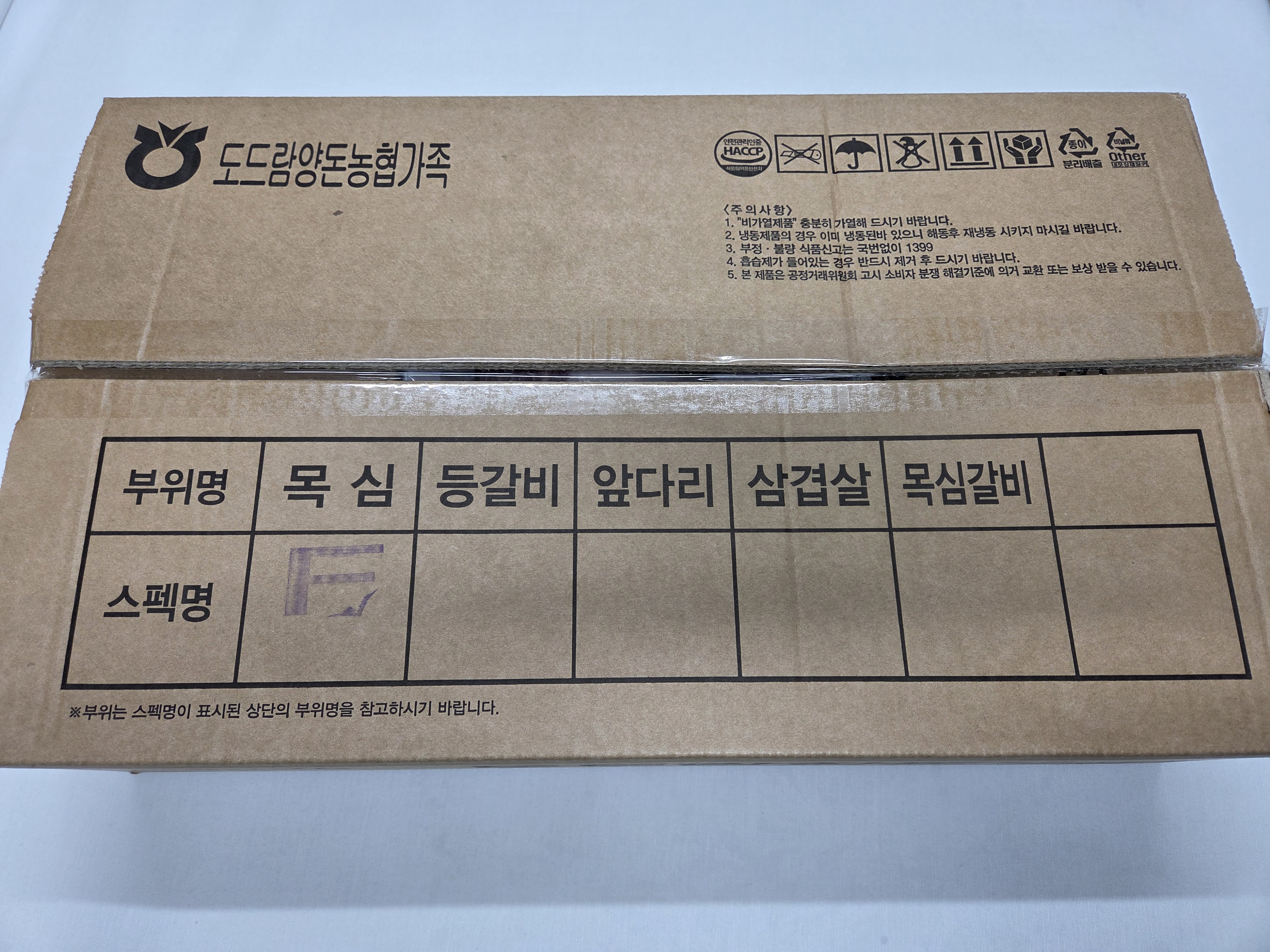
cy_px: 476
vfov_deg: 58.9
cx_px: 635
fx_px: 844
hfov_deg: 73.9
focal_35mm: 23
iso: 80
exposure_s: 1/120
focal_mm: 5.4
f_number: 1.8
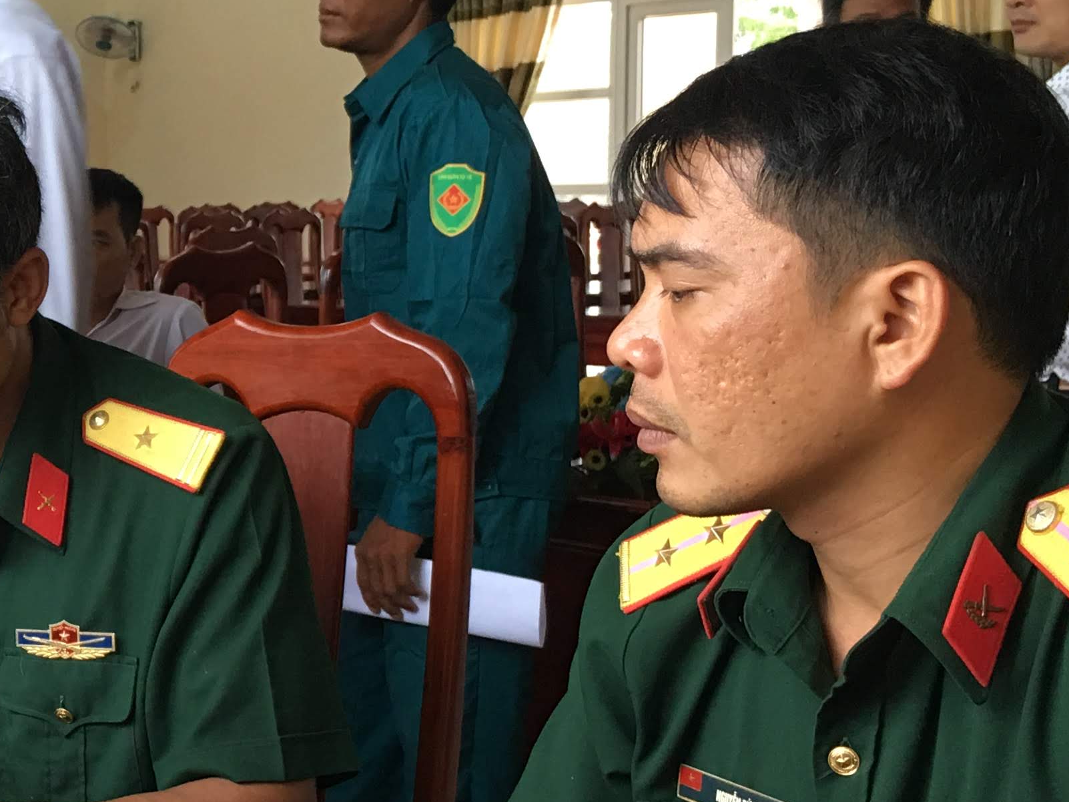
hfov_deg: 24.5
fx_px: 2254
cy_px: 473
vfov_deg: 20.1
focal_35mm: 73
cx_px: -165
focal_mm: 4.15
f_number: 2.2
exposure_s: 1/33
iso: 40
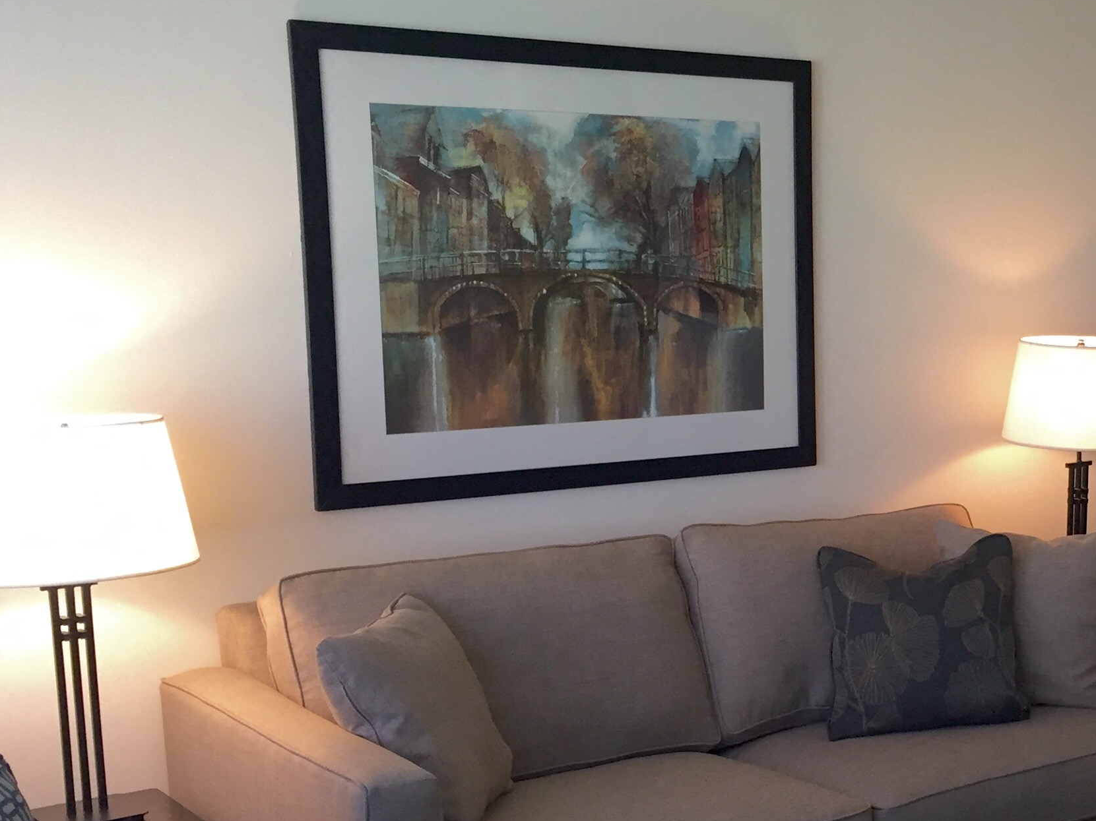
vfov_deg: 25.5
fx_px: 1804
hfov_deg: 32.3
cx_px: 970
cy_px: 544
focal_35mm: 57
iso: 80
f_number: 2.2
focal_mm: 4.15
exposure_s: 1/30
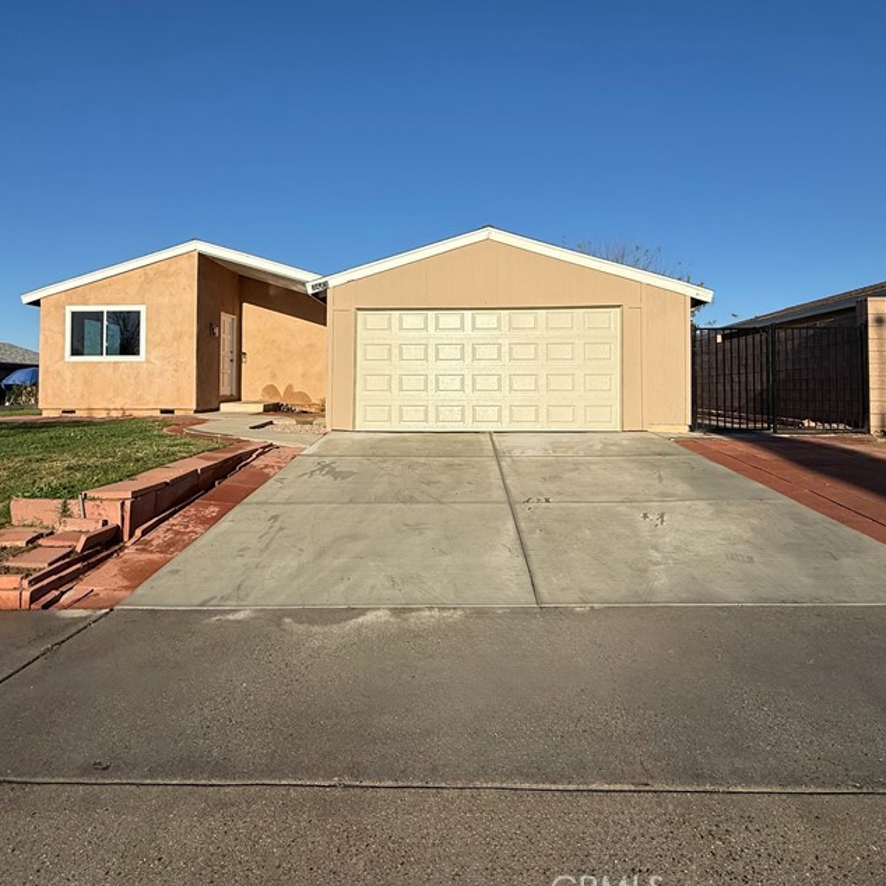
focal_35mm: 20
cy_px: 372
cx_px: 432
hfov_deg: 74.8
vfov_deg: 74.3
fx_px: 579
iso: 50
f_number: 2.2
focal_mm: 2.22
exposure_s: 1/5618
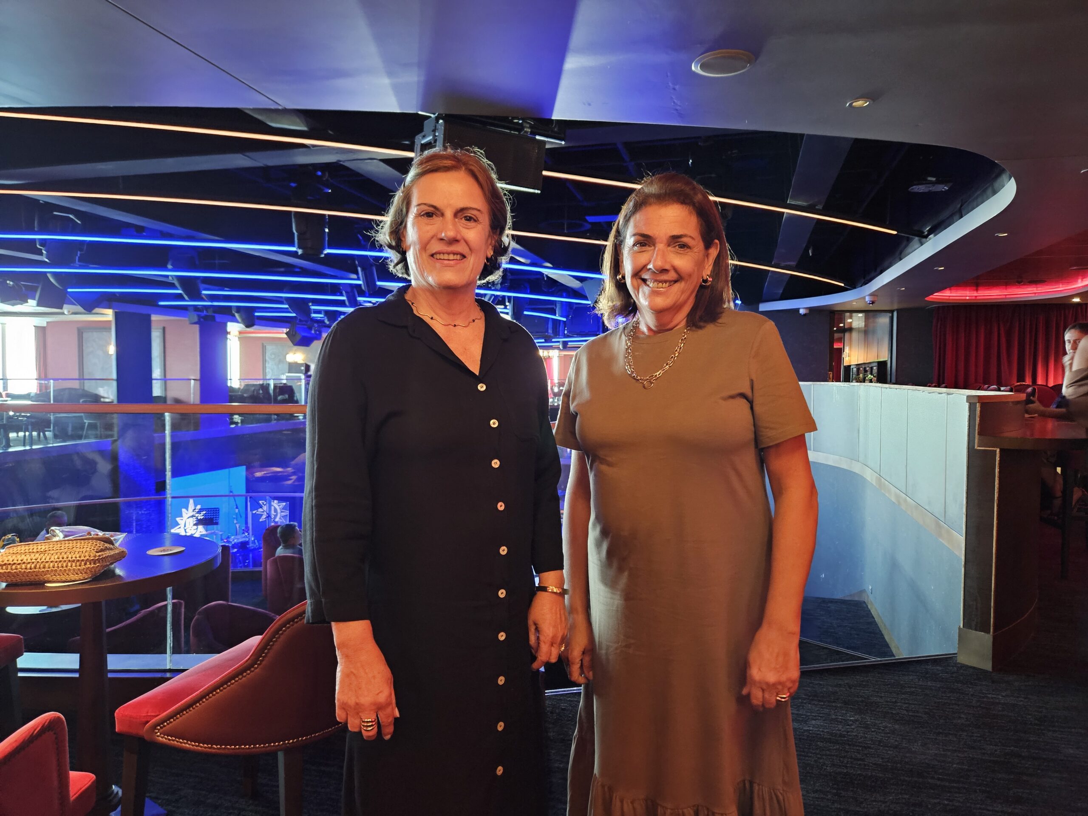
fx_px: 723
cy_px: 408
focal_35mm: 23
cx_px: 544
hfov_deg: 73.9
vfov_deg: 58.9
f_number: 1.8
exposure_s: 1/24
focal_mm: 5.4
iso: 1000
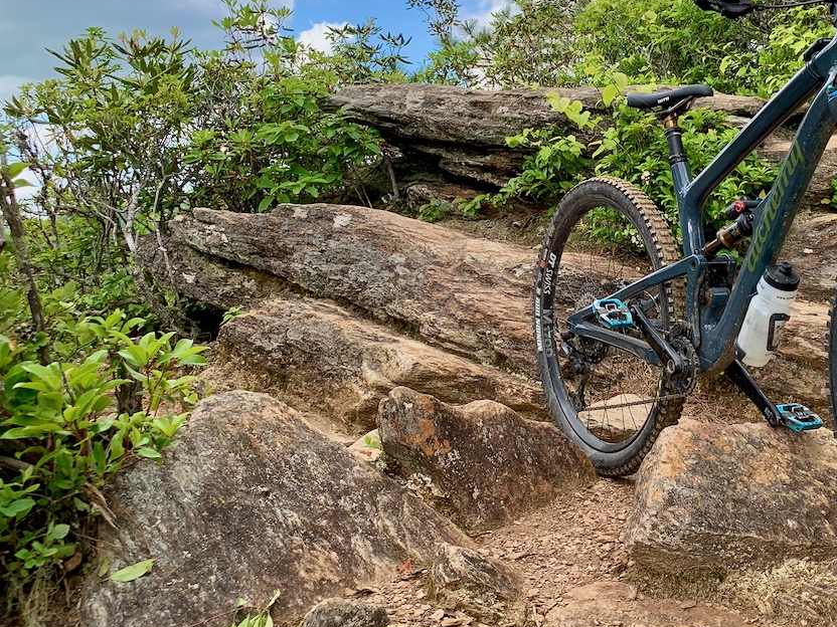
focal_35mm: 40
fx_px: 967
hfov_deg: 45.6
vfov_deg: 35.7
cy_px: 219
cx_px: 596
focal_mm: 4.25
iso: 25
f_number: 1.8
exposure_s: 1/495
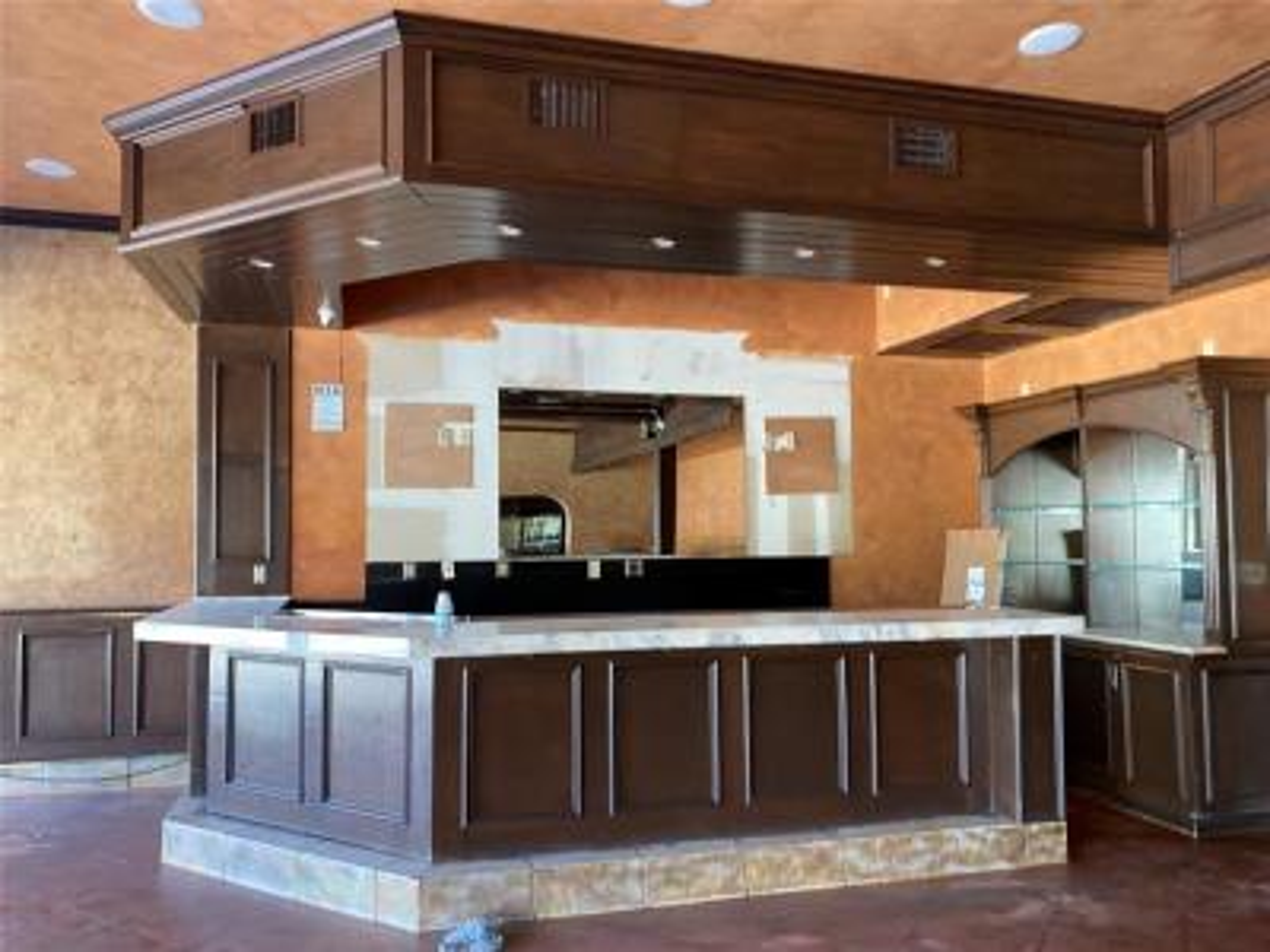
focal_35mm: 26
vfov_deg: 53.1
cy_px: 476
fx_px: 954
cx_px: 635
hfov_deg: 67.3
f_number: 1.8
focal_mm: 4.25
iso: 125
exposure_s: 1/60
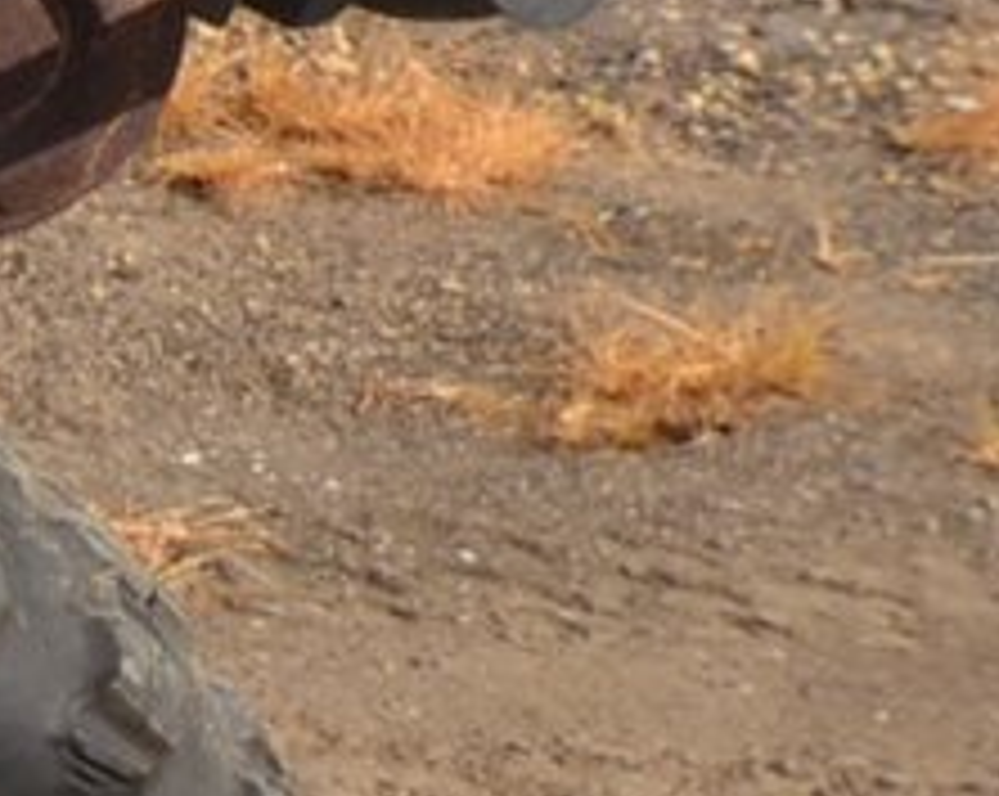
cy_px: 146
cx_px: -2606
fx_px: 7057
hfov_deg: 6.8
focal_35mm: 239
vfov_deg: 6.5
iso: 100
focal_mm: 22
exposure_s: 1/200
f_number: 11
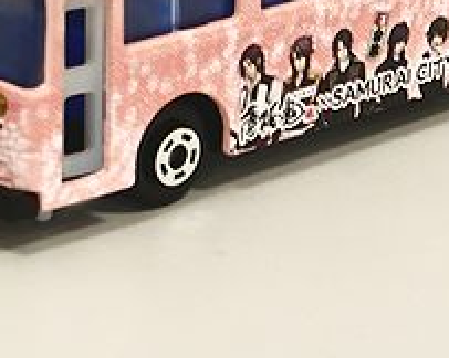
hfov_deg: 8.1
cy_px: -303
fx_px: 3173
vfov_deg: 6.3
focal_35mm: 239
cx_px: 230
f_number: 16
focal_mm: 31
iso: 200
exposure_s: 1/5
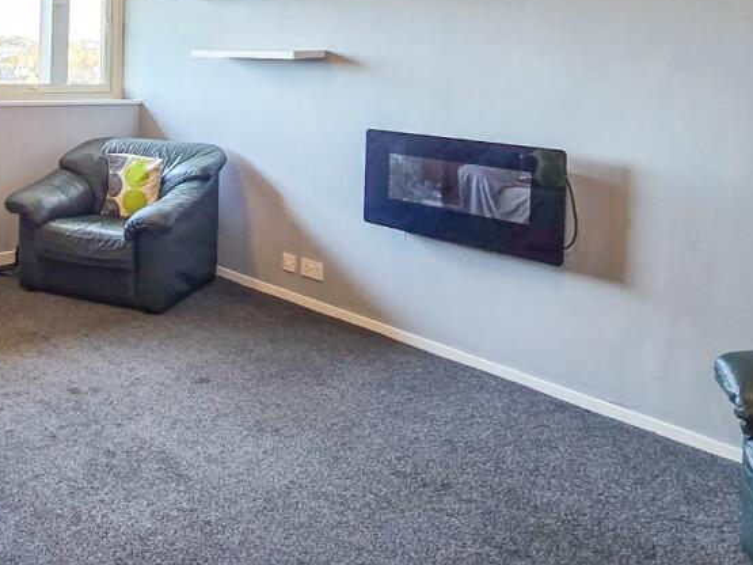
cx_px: 153
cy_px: 88
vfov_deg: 52.0
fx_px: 522
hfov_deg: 65.3
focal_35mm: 24
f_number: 2.2
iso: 125
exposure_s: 1/50
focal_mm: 2.2
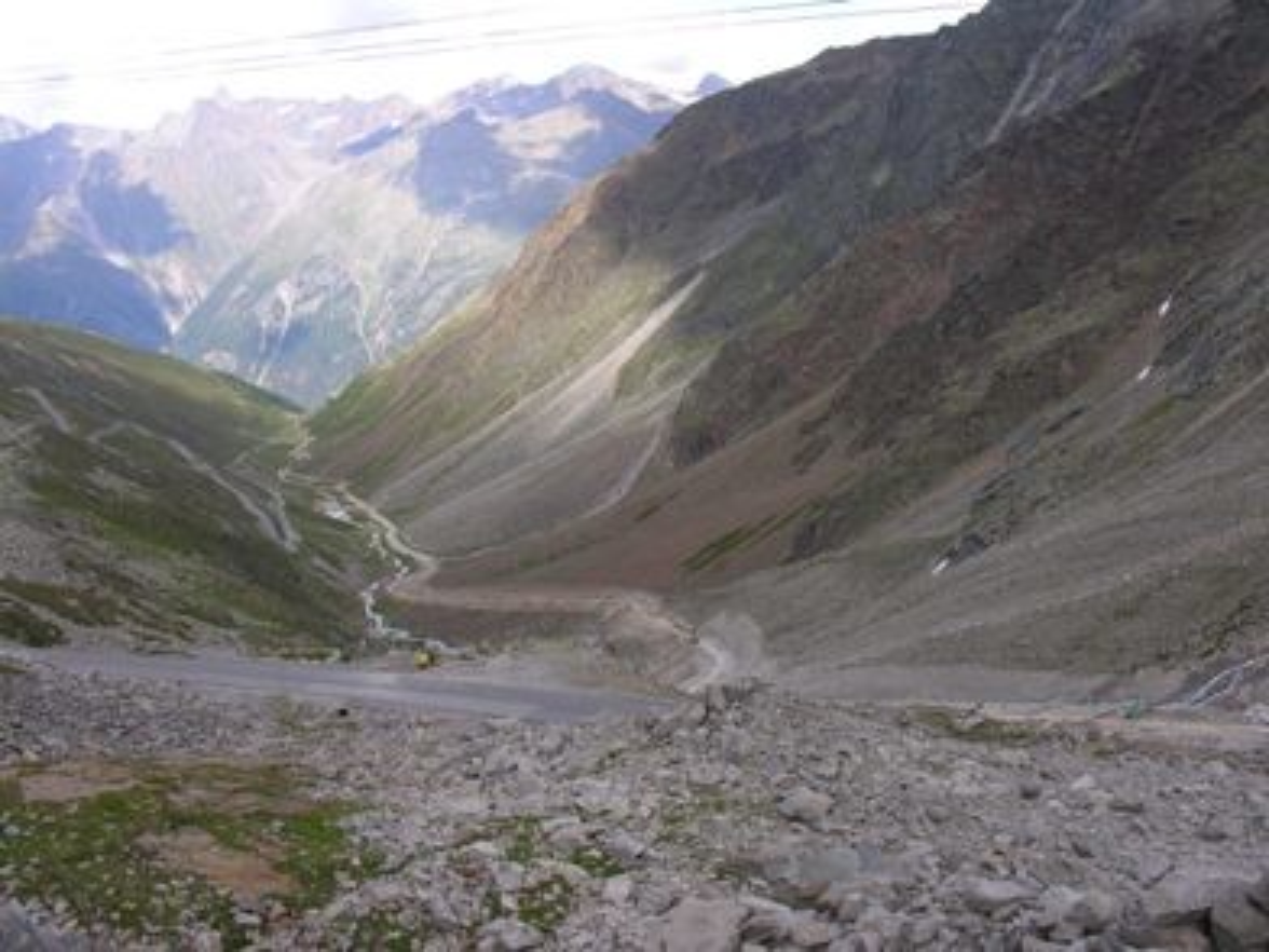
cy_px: 476
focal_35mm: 40
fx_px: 1466
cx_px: 634
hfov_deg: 46.8
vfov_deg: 36.0
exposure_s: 1/140
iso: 50
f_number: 5.2
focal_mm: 10.2
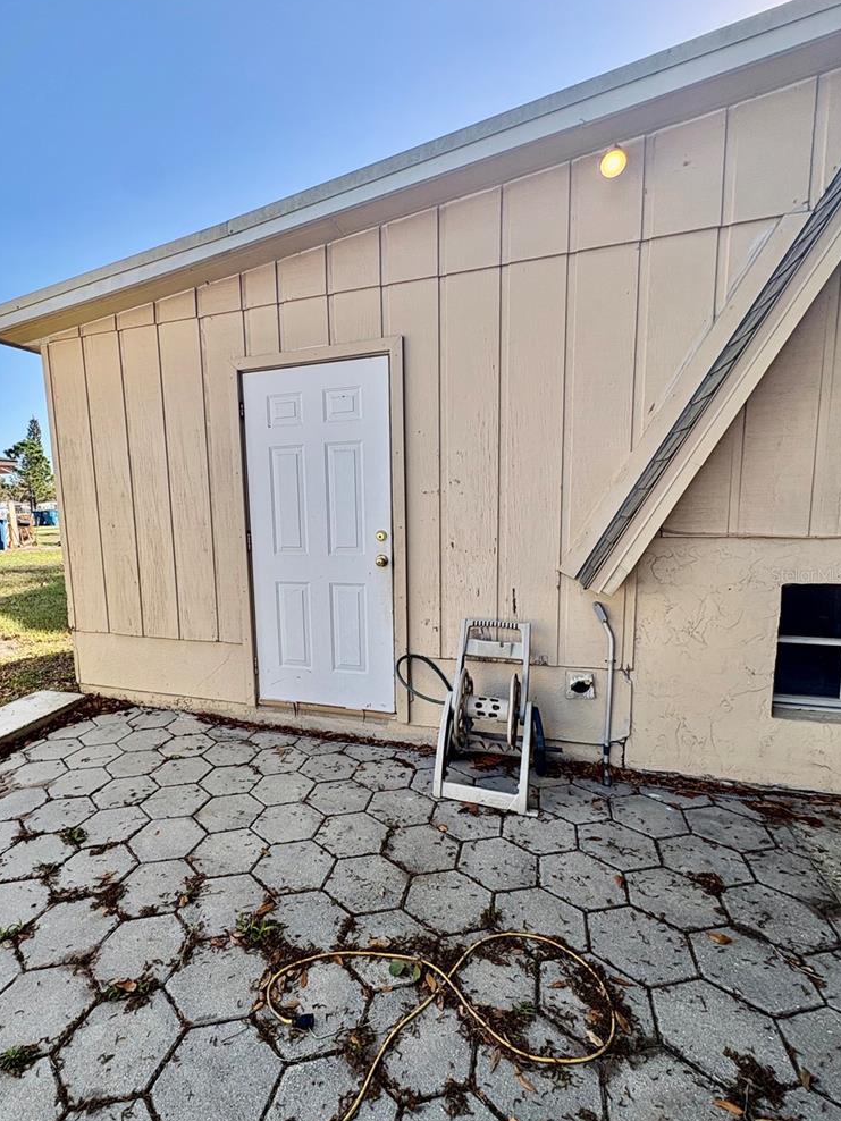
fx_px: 551
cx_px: 340
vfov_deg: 91.0
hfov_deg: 74.0
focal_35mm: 17
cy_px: 574
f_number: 2.2
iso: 40
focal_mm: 2.22
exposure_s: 1/414
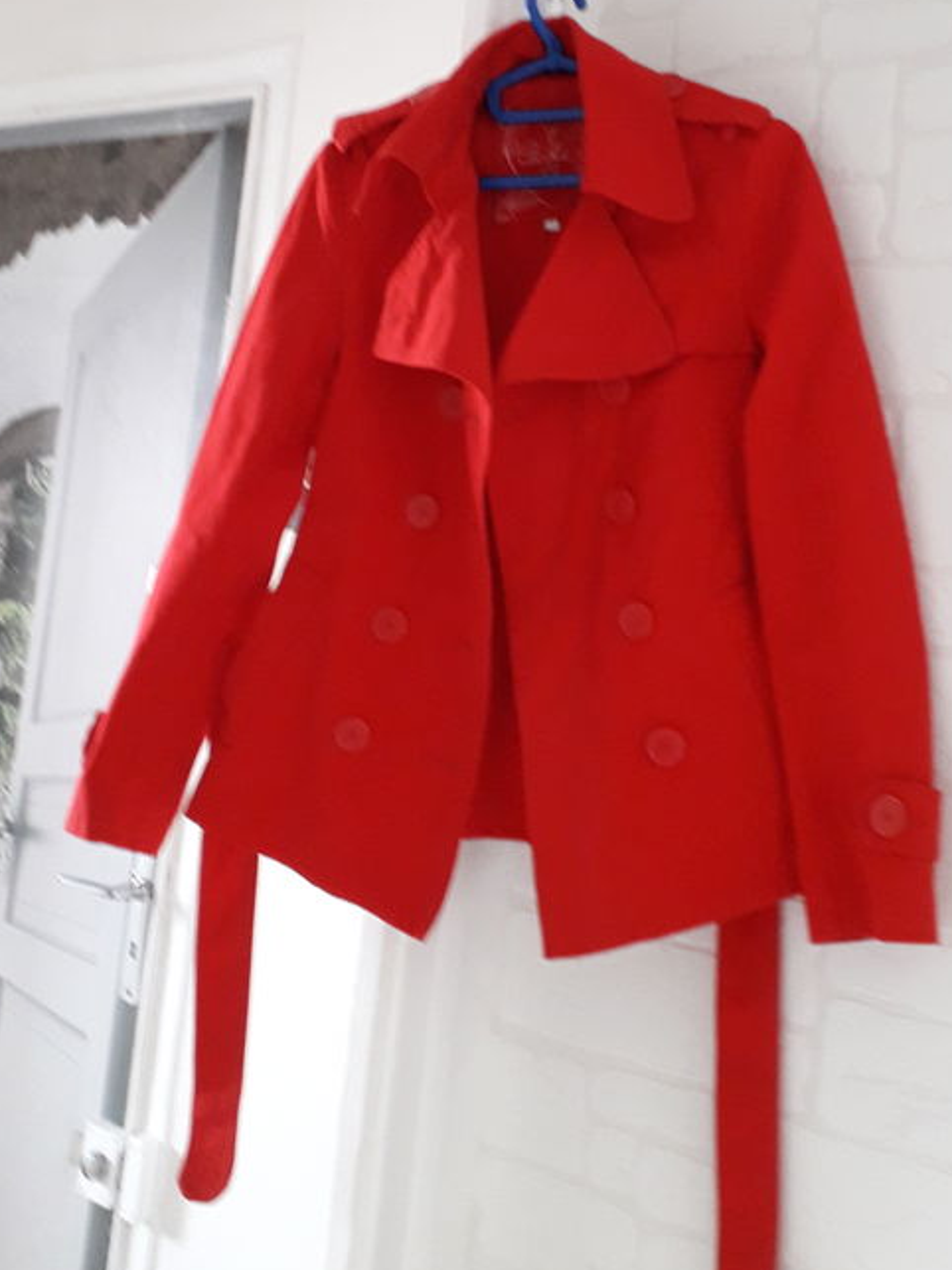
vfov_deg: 44.5
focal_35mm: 42
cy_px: 486
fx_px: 1541
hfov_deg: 34.3
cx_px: 519
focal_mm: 3.6
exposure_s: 1/25
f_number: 1.9
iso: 250
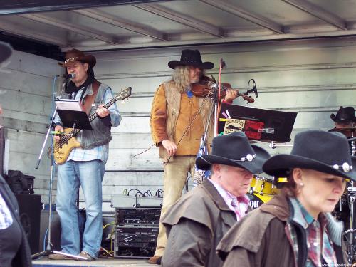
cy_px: 134
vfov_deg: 12.7
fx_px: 1203
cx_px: 178
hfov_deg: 16.8
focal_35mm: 117
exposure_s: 1/125
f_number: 4.8
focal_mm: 24
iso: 140
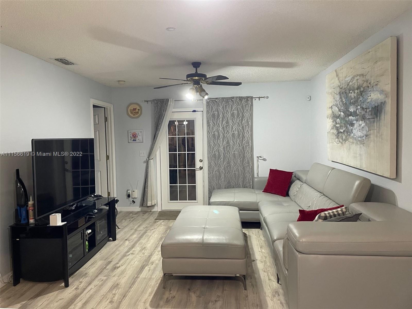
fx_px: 309
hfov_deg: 67.3
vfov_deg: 53.1
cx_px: 206
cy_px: 154
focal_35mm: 26
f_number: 1.6
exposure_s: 1/60
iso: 320
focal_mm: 4.2
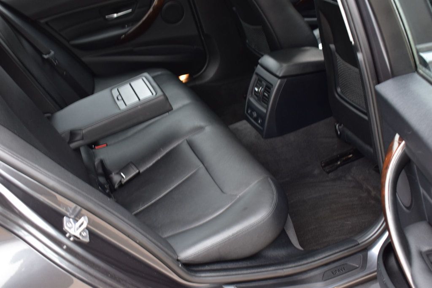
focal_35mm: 42
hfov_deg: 46.4
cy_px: 144
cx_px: 216
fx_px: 504
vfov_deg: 31.9
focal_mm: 28
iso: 400
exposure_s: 1/20
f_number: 6.3
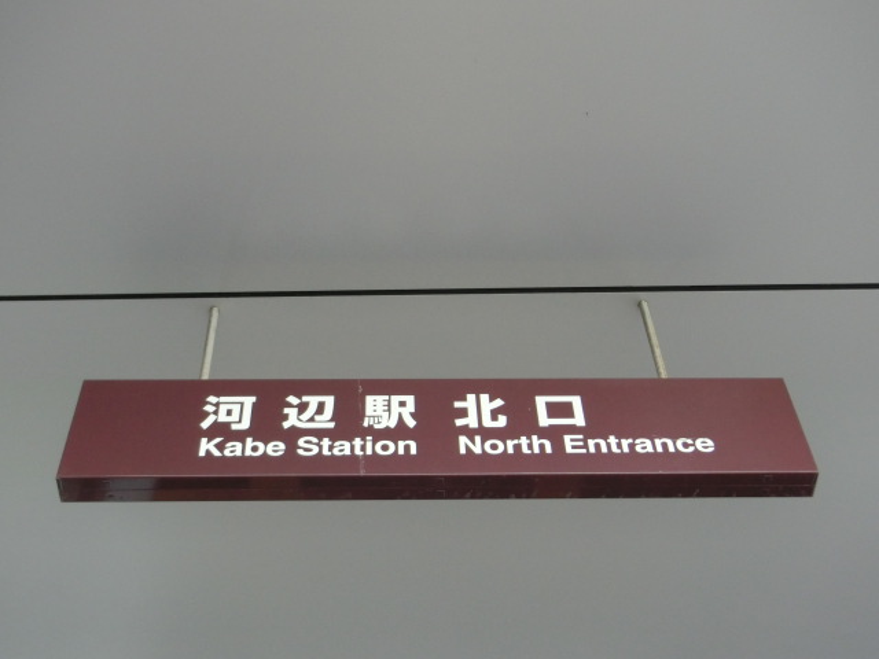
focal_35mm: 52
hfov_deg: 36.8
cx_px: 440
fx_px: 1320
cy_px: 330
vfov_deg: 28.0
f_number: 4.7
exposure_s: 1/80
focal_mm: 9.3
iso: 400
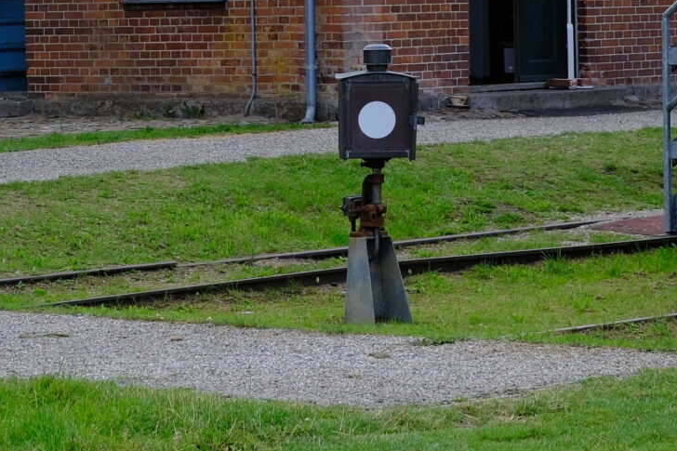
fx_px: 3572
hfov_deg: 10.8
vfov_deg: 7.1
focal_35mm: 190
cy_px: -266
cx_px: 498
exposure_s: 1/210
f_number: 5.6
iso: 160
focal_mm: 36.3
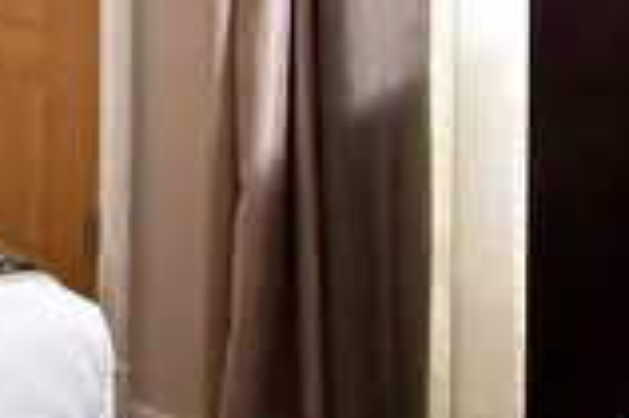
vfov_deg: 18.9
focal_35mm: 65
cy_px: -167
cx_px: -326
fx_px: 1135
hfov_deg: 24.1
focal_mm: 18
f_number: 8
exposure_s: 1/3
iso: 100
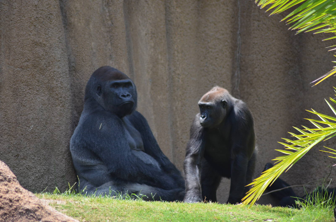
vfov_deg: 3.5
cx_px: 168
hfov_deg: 5.3
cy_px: 111
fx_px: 3633
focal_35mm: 390
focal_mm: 260
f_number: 5
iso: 640
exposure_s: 1/1000
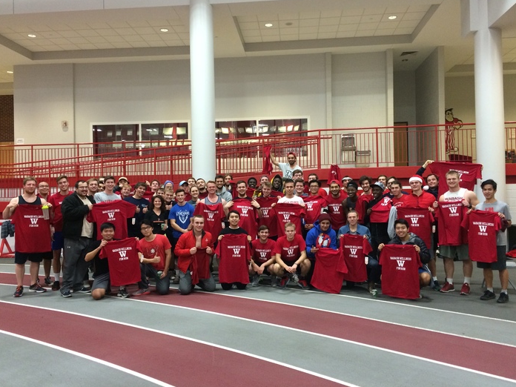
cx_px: 258
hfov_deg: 60.0
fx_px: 447
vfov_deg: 46.8
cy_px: 190
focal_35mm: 30
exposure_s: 1/30
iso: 200
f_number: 2.2
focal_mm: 4.15
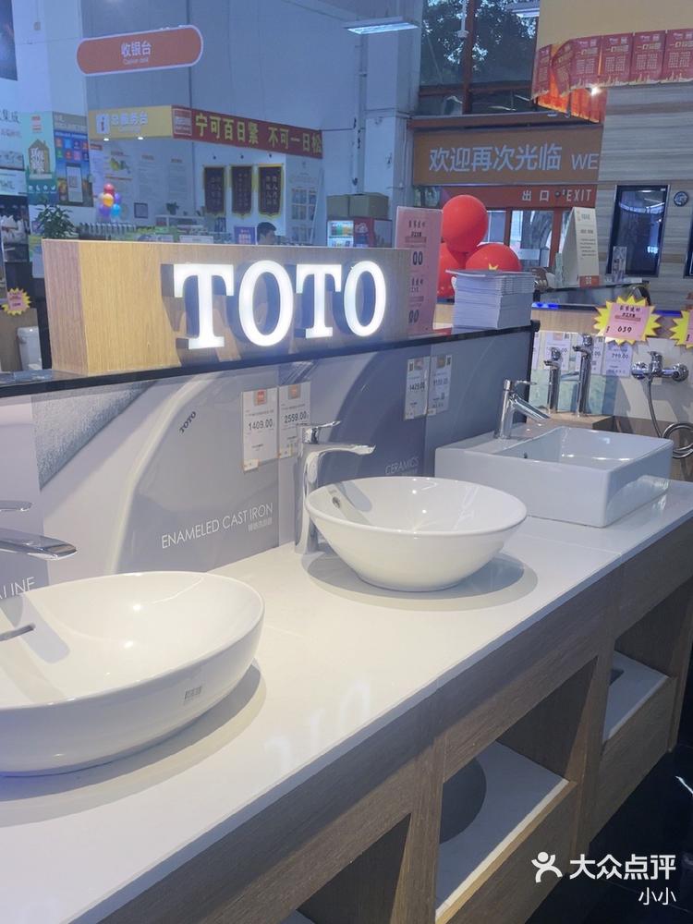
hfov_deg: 51.4
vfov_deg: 65.3
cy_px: 462
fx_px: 721
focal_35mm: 27
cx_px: 346
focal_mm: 4.2
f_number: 1.6
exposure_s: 1/102
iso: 32
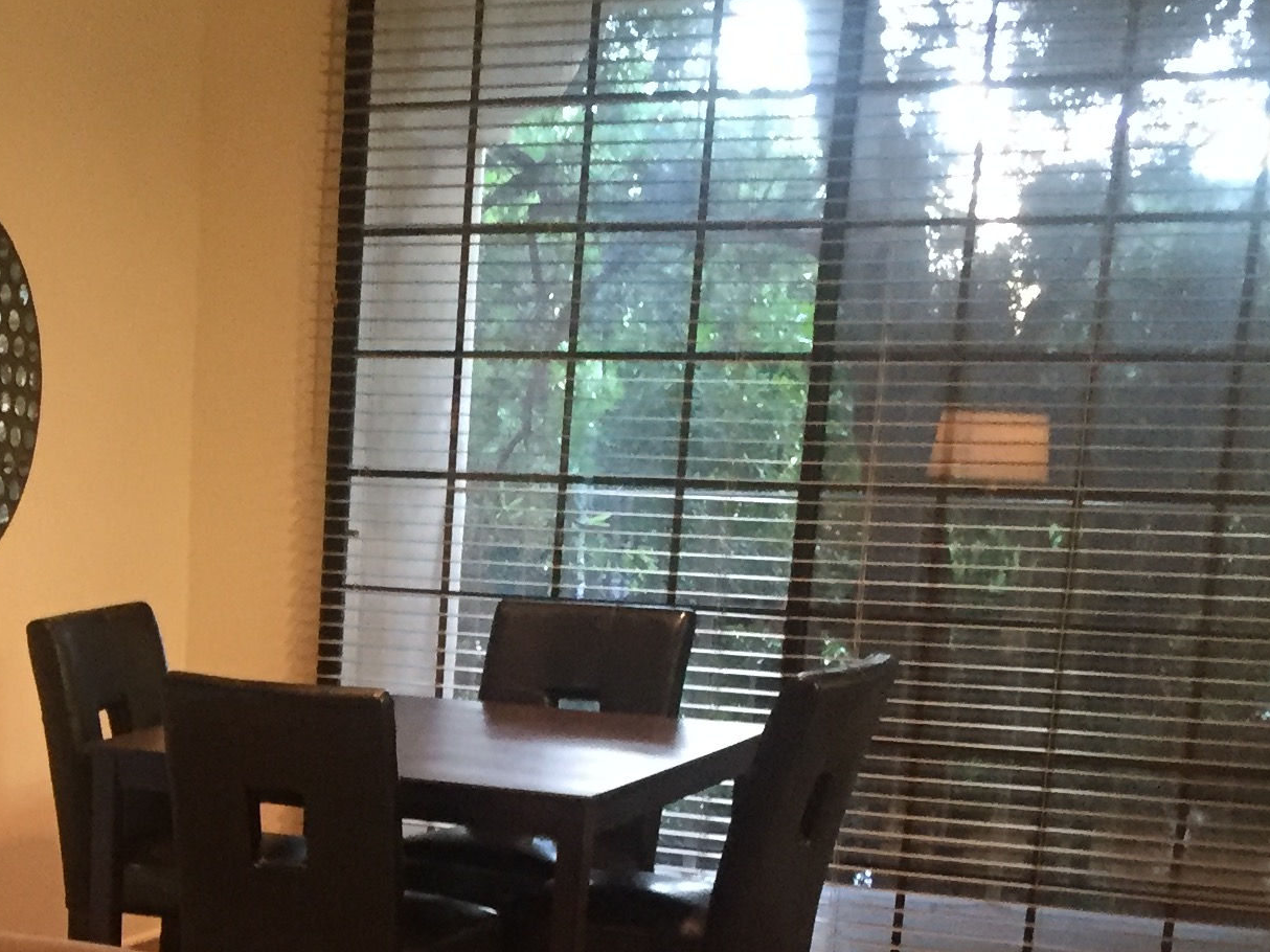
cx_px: -164
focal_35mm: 78
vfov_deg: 18.2
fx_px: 2861
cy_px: 1061
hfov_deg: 23.3
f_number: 2.2
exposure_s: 1/17
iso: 250
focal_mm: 4.15
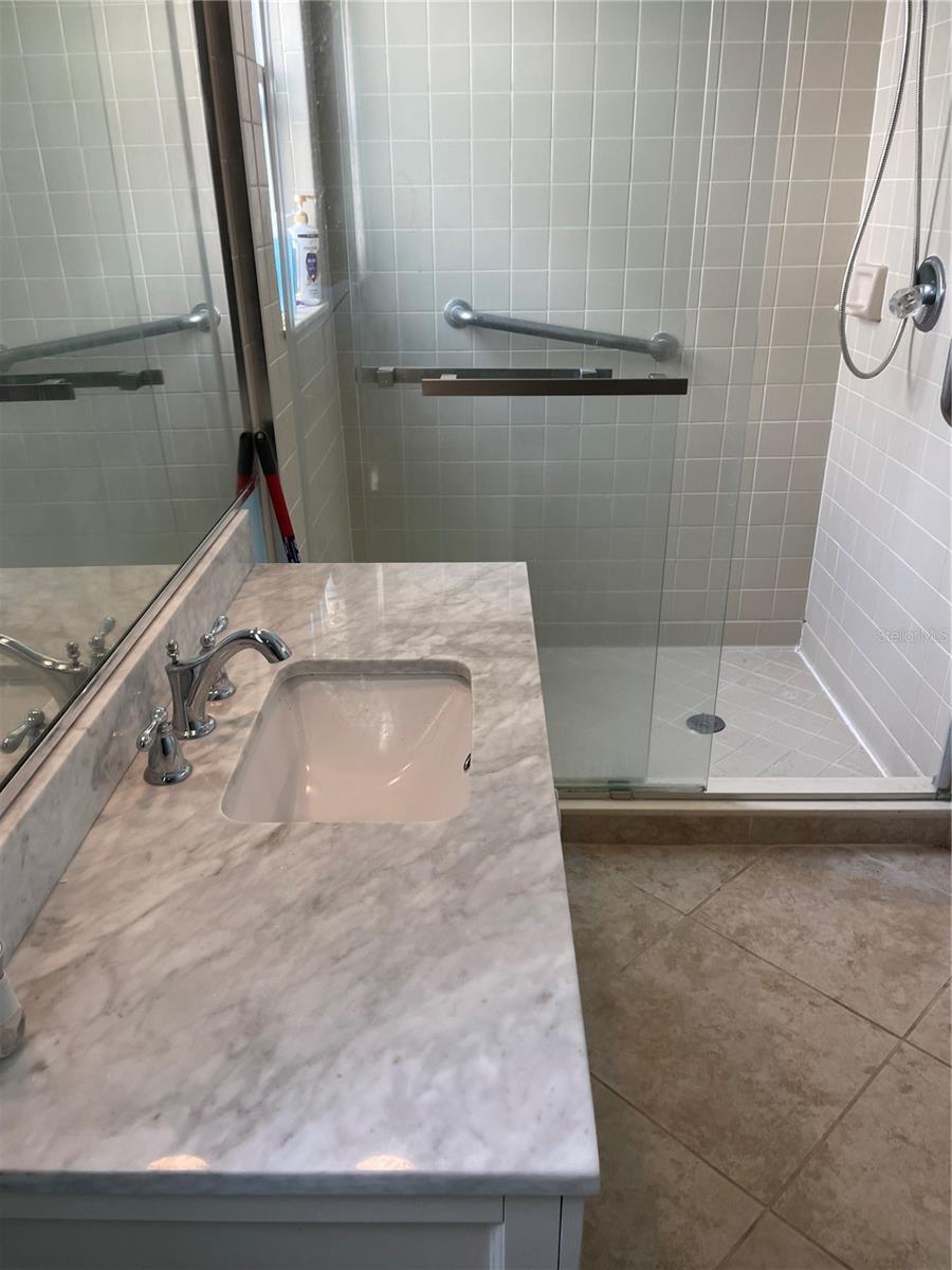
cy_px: 635
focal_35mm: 26
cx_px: 476
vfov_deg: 67.3
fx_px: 953
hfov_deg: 53.1
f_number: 1.6
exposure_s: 1/120
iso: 80
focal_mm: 4.2
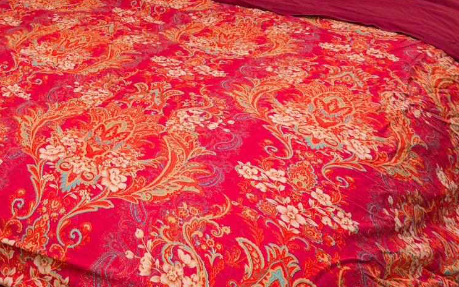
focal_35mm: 45
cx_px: -21
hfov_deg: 38.3
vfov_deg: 24.3
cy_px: -105
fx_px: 563
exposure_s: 1/80
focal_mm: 16
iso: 320
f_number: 8
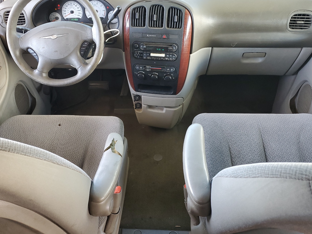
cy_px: 113
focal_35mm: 30
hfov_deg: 60.0
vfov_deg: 46.8
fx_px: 270
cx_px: 152
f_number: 1.5
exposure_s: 1/60.2
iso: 75
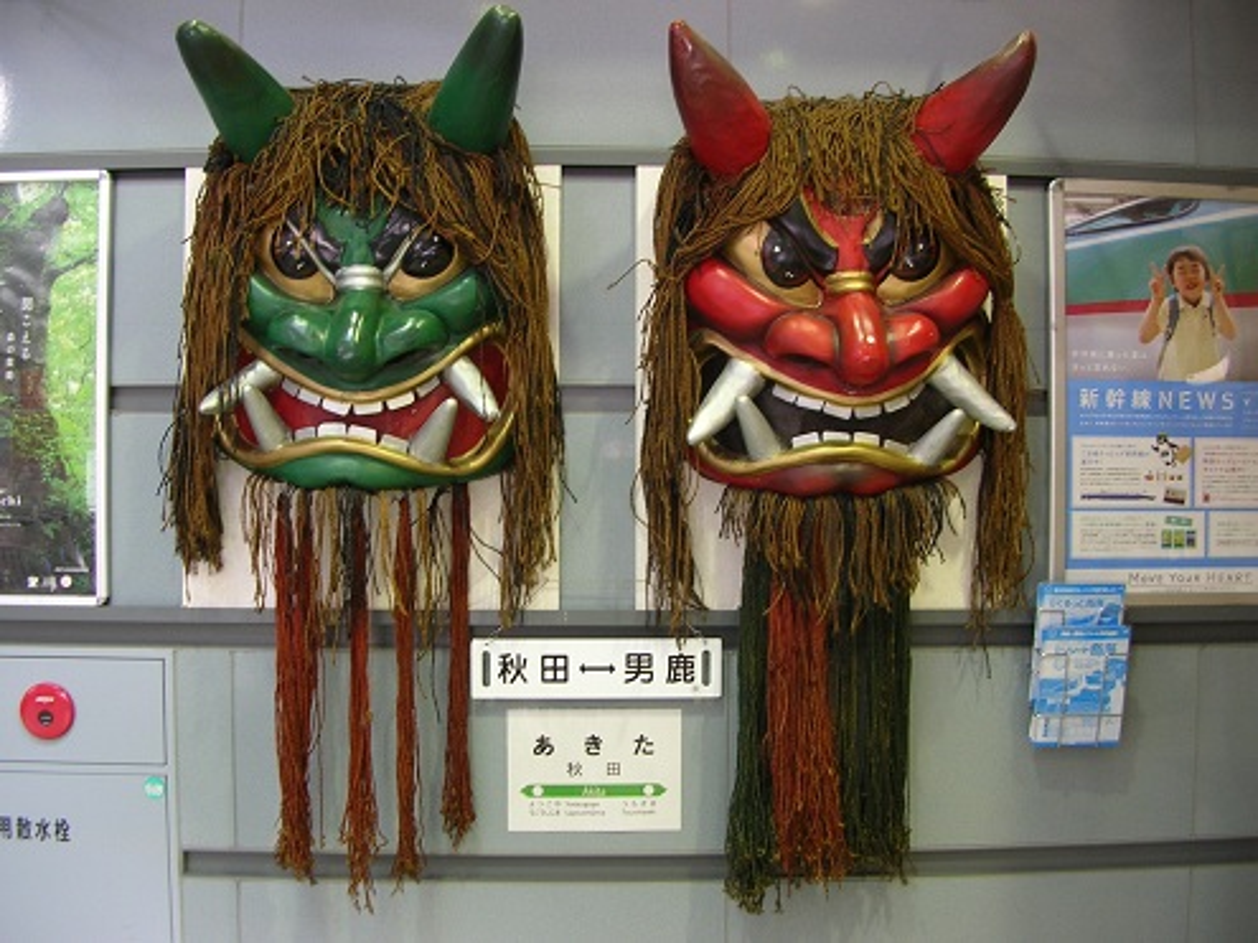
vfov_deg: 40.7
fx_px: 1272
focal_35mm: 35
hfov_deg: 52.6
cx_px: 629
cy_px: 472
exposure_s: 1/7.9
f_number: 2.8
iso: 50
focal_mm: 5.8
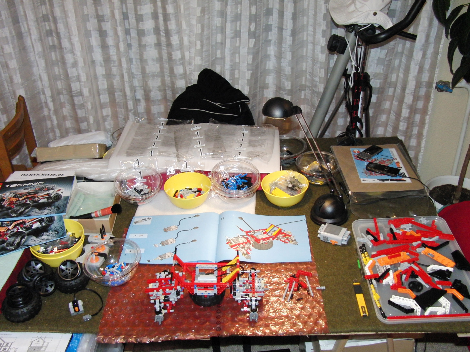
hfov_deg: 51.4
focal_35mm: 36
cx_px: 235
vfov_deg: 39.7
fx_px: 489
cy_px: 176
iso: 400
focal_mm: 7.3
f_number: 2.7
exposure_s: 1/60
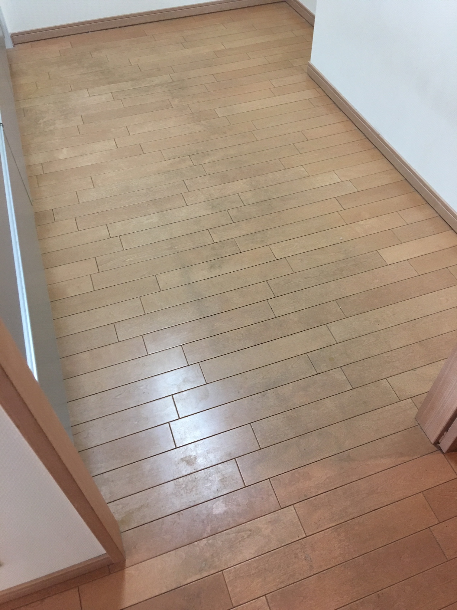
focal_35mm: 29
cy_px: 305
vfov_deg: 61.7
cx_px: 228
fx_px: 510
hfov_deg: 48.2
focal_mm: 4.15
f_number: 2.2
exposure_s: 1/15
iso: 50
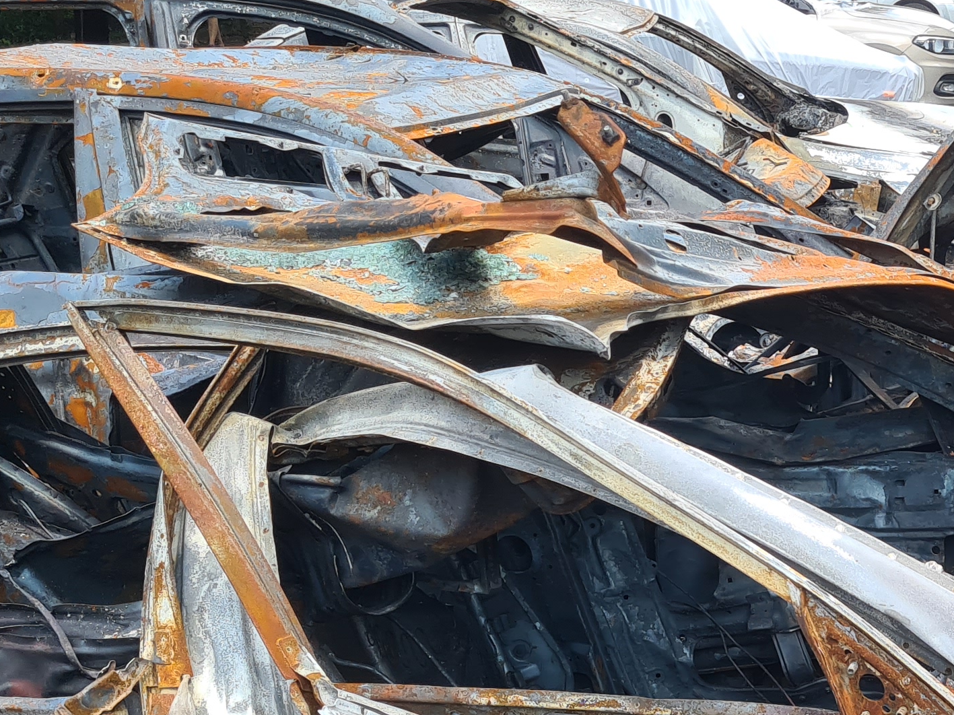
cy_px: 779
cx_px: 919
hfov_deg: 25.2
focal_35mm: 74
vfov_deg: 19.1
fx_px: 2039
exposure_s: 1/445
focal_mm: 5.4
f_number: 1.8
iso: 50
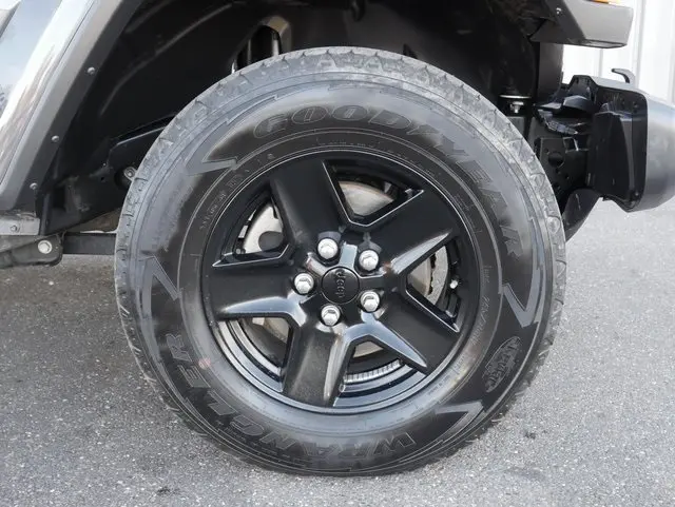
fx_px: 742
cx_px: 338
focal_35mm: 38
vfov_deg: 37.8
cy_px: 254
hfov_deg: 48.9
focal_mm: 19
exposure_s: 1/60
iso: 800
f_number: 5.6
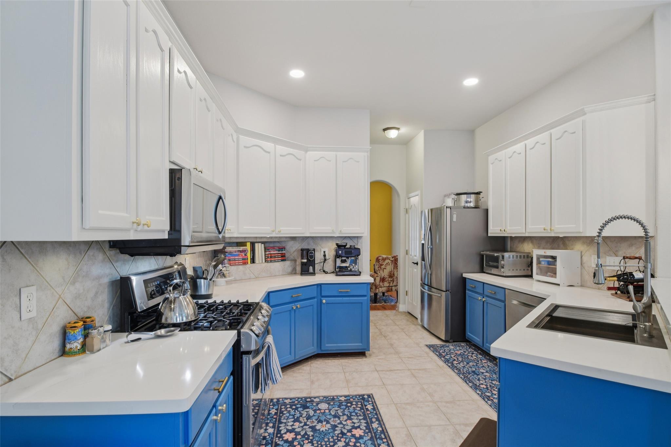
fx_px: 317
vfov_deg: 70.4
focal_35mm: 17
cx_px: 336
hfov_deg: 93.3
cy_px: 224
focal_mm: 11.5
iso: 400
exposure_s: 1/6
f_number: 8
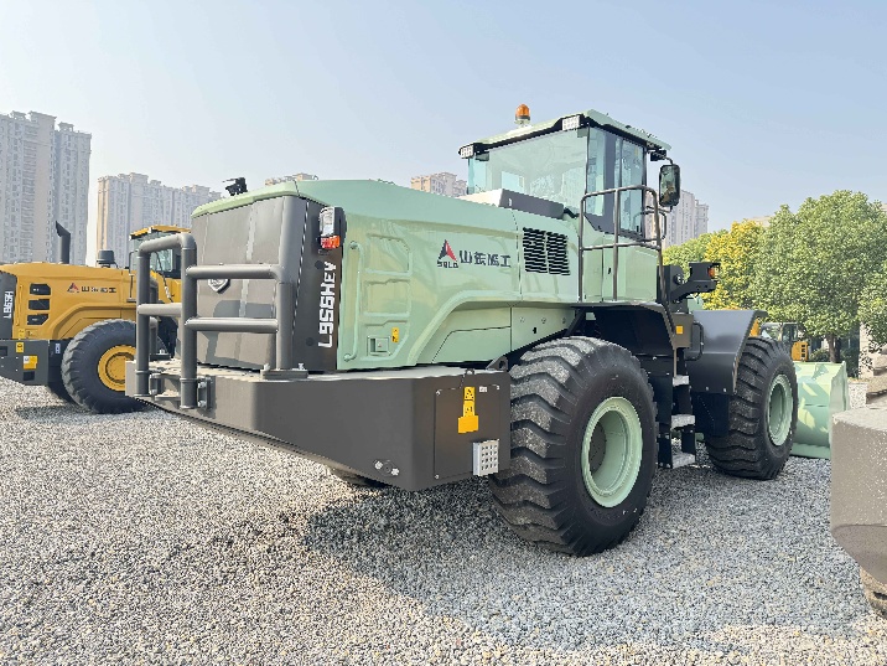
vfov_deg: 56.8
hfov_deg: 71.6
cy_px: 333
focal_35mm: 24
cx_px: 444
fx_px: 615
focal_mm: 6.86
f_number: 1.78
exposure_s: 1/1010
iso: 80
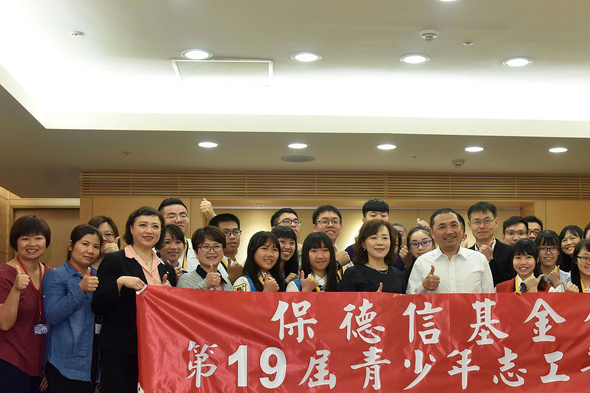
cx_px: 400
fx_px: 885
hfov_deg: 36.4
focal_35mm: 54
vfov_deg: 25.0
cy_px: 245
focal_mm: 38
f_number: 5.6
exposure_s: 1/60
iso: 2000
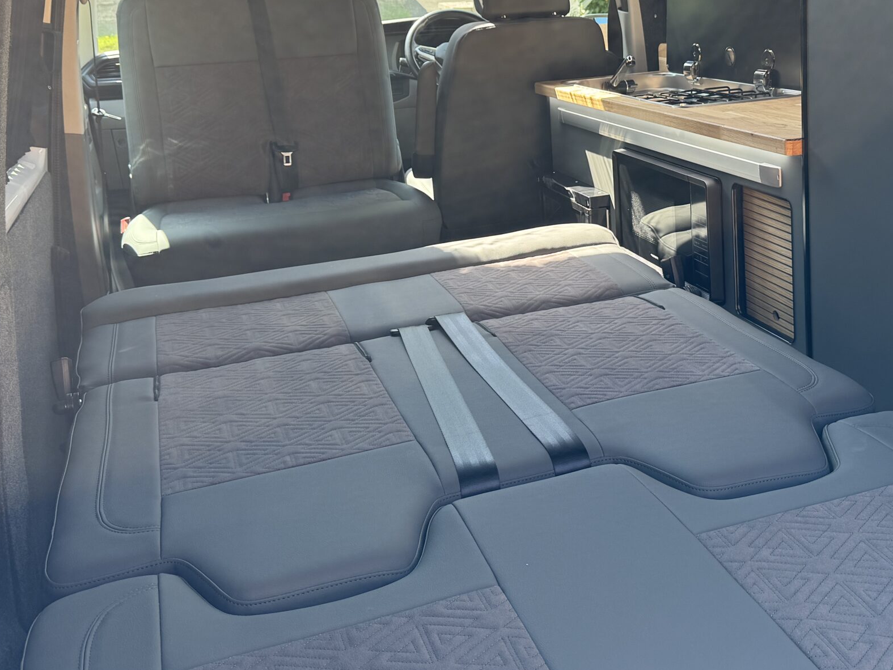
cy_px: 142
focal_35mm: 39
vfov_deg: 35.7
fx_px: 1006
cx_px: 563
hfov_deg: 47.4
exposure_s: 1/240
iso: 80
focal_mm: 6.76
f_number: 1.78
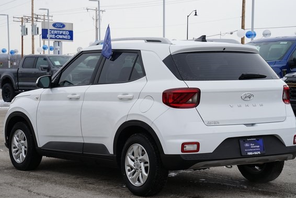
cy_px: 107
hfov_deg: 23.4
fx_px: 716
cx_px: 151
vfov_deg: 15.7
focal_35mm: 87
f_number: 11
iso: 100
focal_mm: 77
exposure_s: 1/100
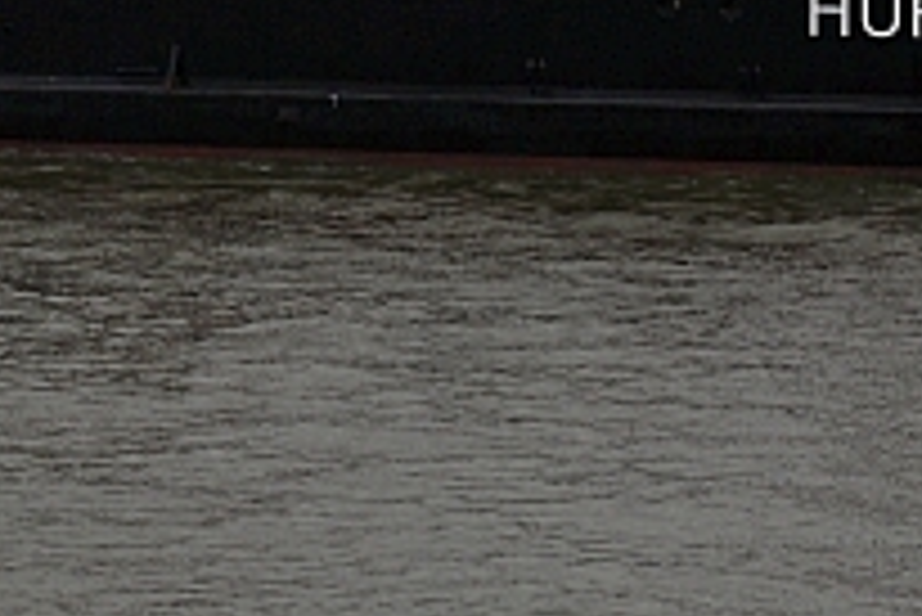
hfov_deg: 7.5
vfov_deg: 5.0
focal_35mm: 275
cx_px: 553
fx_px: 7048
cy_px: -308
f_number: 5.6
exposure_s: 1/250
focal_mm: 55
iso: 200
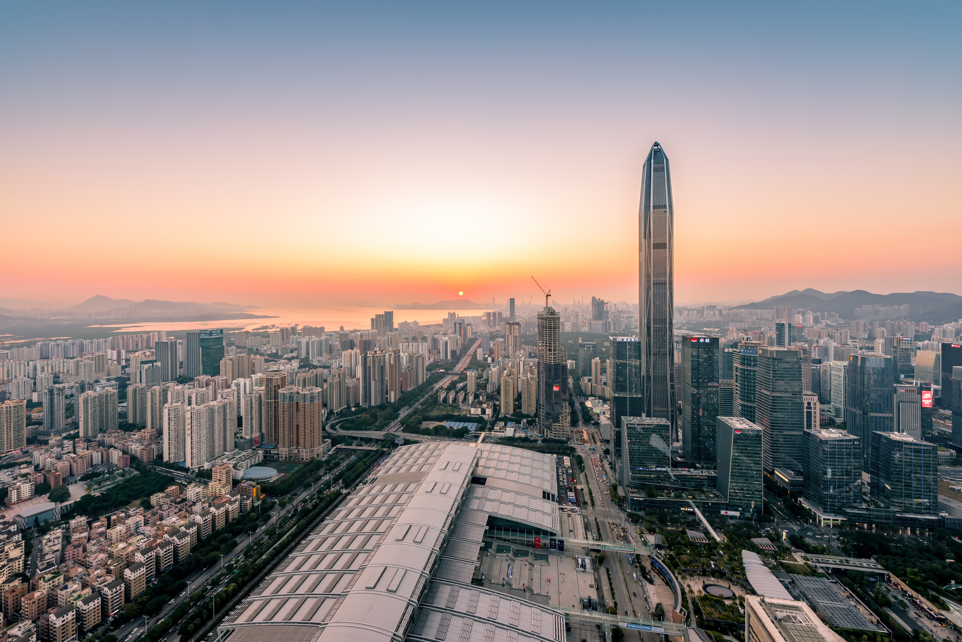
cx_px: 481
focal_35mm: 14
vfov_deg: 81.3
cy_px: 321
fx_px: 374
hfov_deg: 104.2
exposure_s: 1/10
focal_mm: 14
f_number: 11
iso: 100
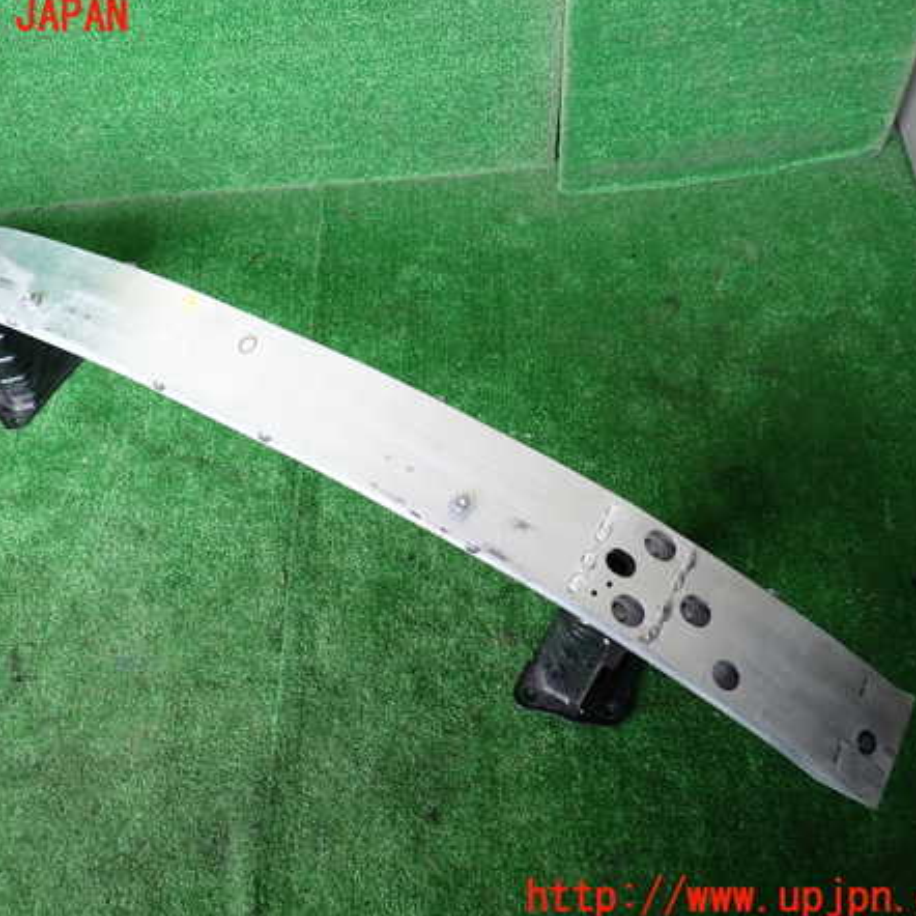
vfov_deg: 54.0
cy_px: 458
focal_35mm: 30
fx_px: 898
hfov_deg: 53.7
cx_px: 373
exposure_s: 1/50
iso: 200
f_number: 2
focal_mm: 4.5
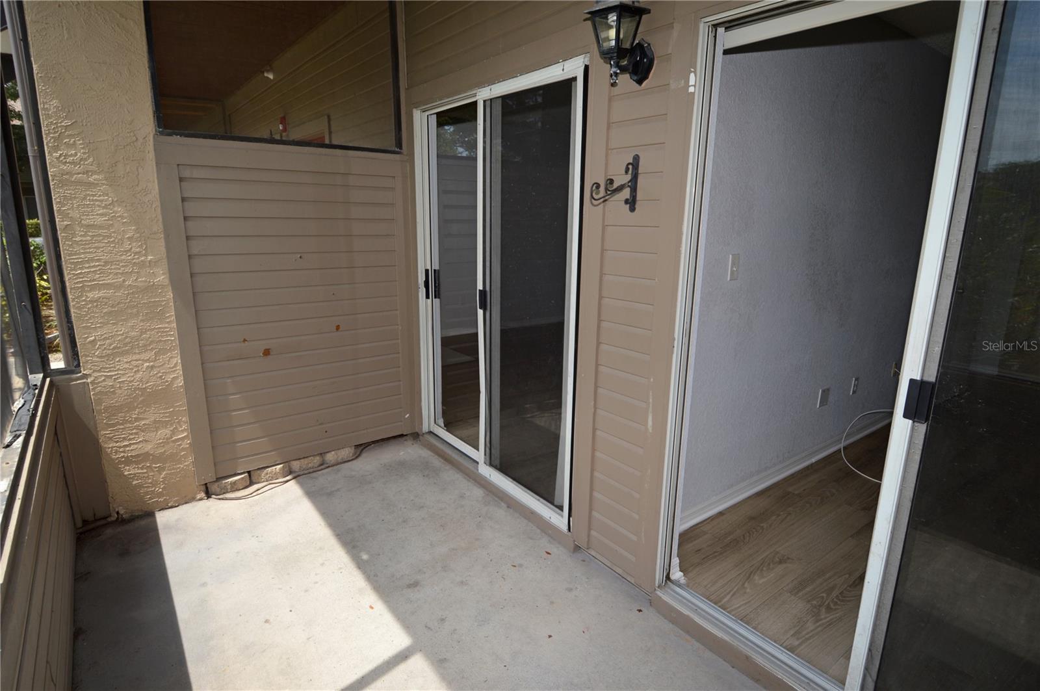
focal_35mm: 18
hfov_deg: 90.1
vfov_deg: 67.3
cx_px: 520
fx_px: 519
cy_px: 346
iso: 110
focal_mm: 12
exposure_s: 1/125
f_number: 5.6
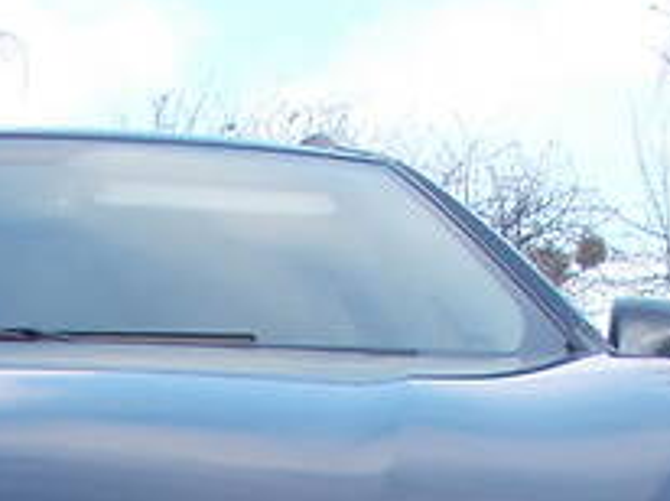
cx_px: 16
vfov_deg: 13.3
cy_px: 882
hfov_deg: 19.0
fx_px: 1953
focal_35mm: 101
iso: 80
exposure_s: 1/320
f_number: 3.2
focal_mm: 4.6
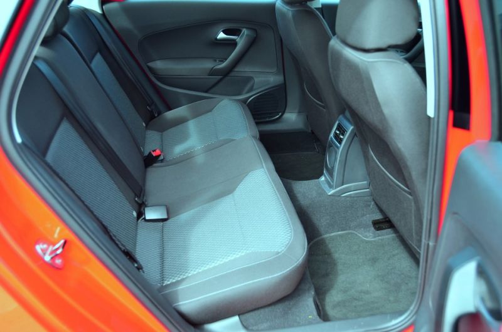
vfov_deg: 39.8
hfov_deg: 57.3
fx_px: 459
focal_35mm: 33
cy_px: 166
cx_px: 251
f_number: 4.5
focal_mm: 22
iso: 200
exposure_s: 1/125
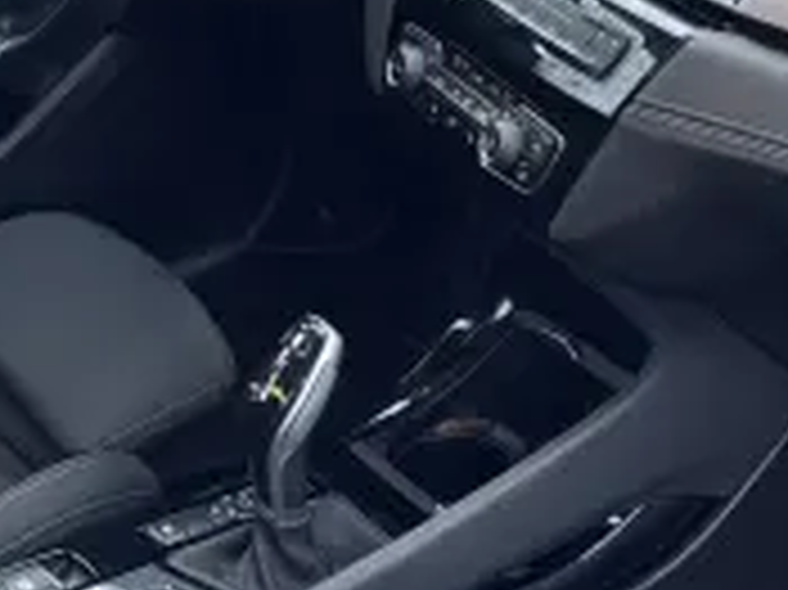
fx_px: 2252
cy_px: 108
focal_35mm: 99
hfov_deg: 19.8
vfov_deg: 14.8
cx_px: 387
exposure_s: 1/33
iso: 250
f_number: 1.78
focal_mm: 6.76
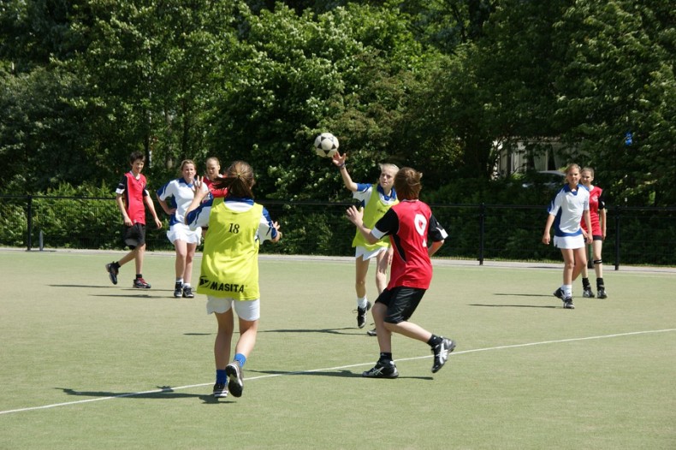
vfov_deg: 12.2
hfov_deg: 18.2
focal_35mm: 112
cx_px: 338
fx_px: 2112
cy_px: 225
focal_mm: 75
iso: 200
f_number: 9
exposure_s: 1/400
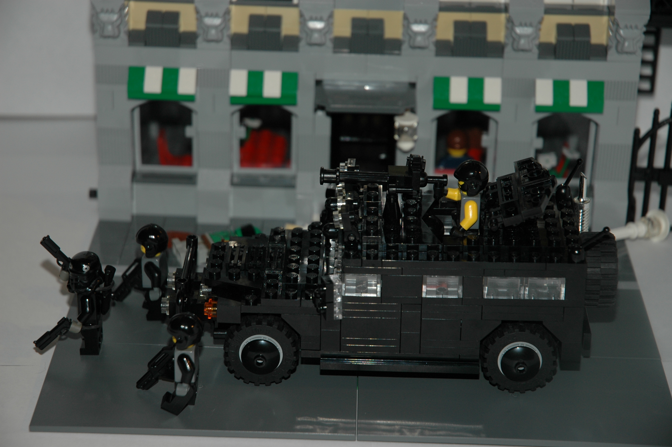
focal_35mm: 105
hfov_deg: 19.5
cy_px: 224
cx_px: 336
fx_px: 1958
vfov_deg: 13.0
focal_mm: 70
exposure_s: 1/60
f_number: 4.5
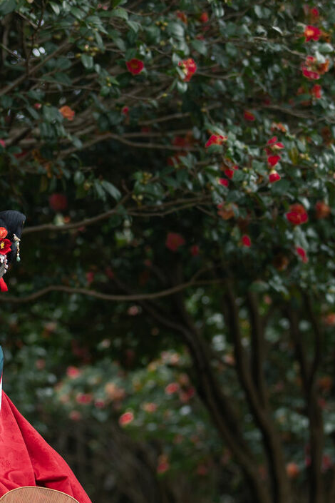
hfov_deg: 6.8
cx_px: 61
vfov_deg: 10.2
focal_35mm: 201
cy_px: 274
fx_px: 2805
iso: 160
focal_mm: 90
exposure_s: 1/200
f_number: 2.8
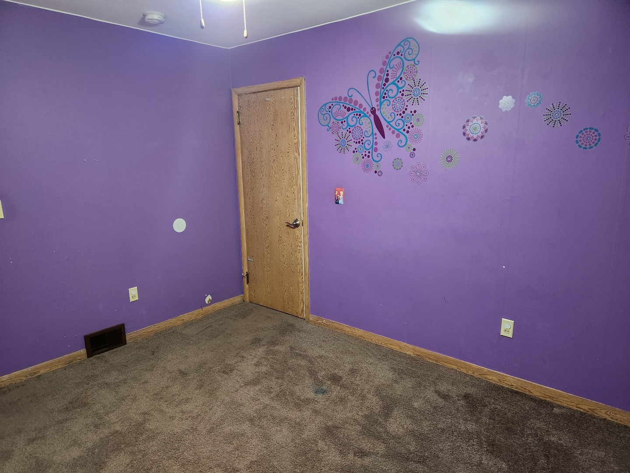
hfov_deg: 73.9
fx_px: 419
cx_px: 315
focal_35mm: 23
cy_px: 236
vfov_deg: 58.9
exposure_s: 1/30
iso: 640
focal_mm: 5.4
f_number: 1.8
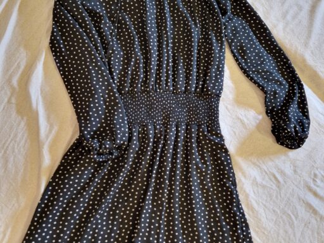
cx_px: 162
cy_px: 122
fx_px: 215
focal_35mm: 23
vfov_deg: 59.0
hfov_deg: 73.9
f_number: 1.8
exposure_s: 1/25
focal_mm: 5.4
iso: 800
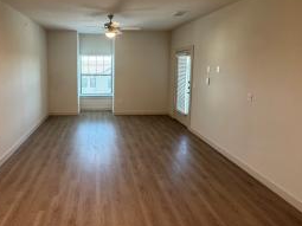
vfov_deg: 60.3
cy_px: 85
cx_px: 105
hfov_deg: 74.5
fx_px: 192
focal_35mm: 22
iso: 320
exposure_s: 1/120
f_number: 2.2
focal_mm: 2.22
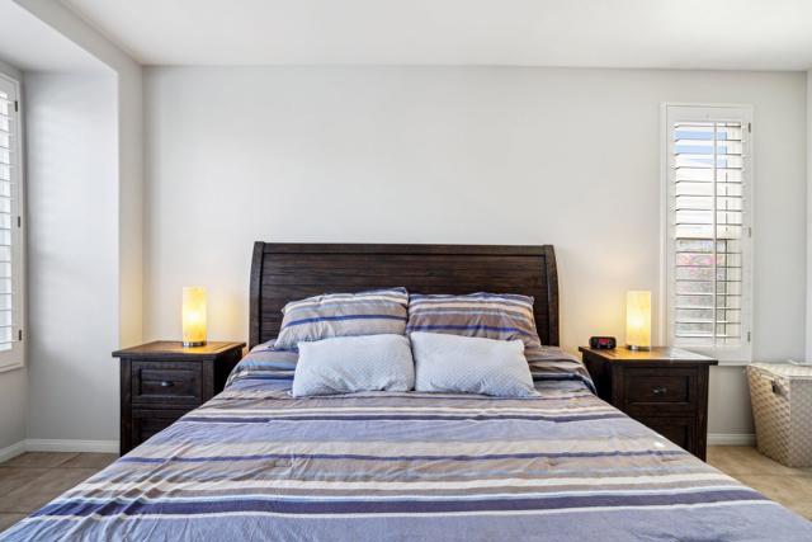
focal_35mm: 16
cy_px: 271
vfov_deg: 73.8
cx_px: 406
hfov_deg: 96.7
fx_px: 361
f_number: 8
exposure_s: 1/25
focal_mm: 16
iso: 400
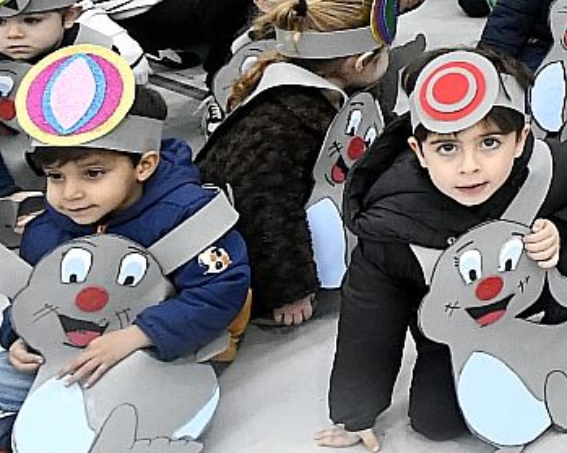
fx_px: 973
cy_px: -66
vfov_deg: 24.2
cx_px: 937
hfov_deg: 23.1
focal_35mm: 58
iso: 2500
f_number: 10
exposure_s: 1/125
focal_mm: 12
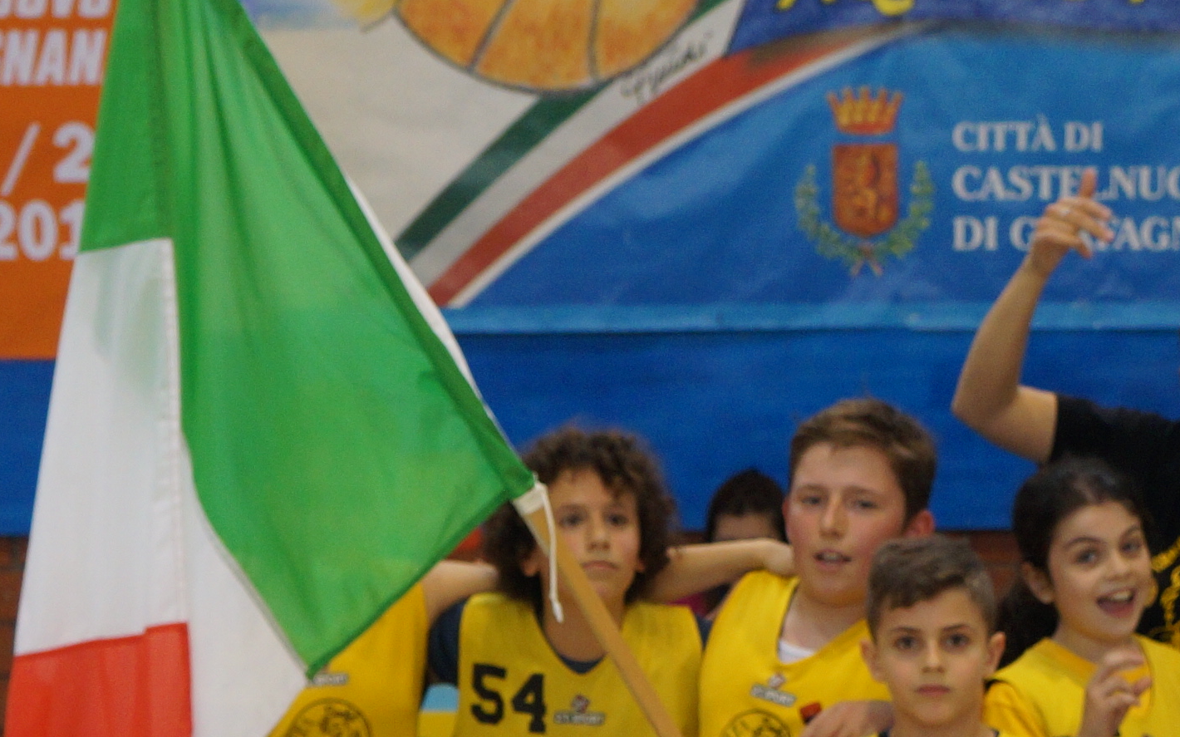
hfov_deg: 20.7
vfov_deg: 12.8
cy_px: 835
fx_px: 3215
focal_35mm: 100
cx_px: 760
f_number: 4
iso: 800
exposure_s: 1/160
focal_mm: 24
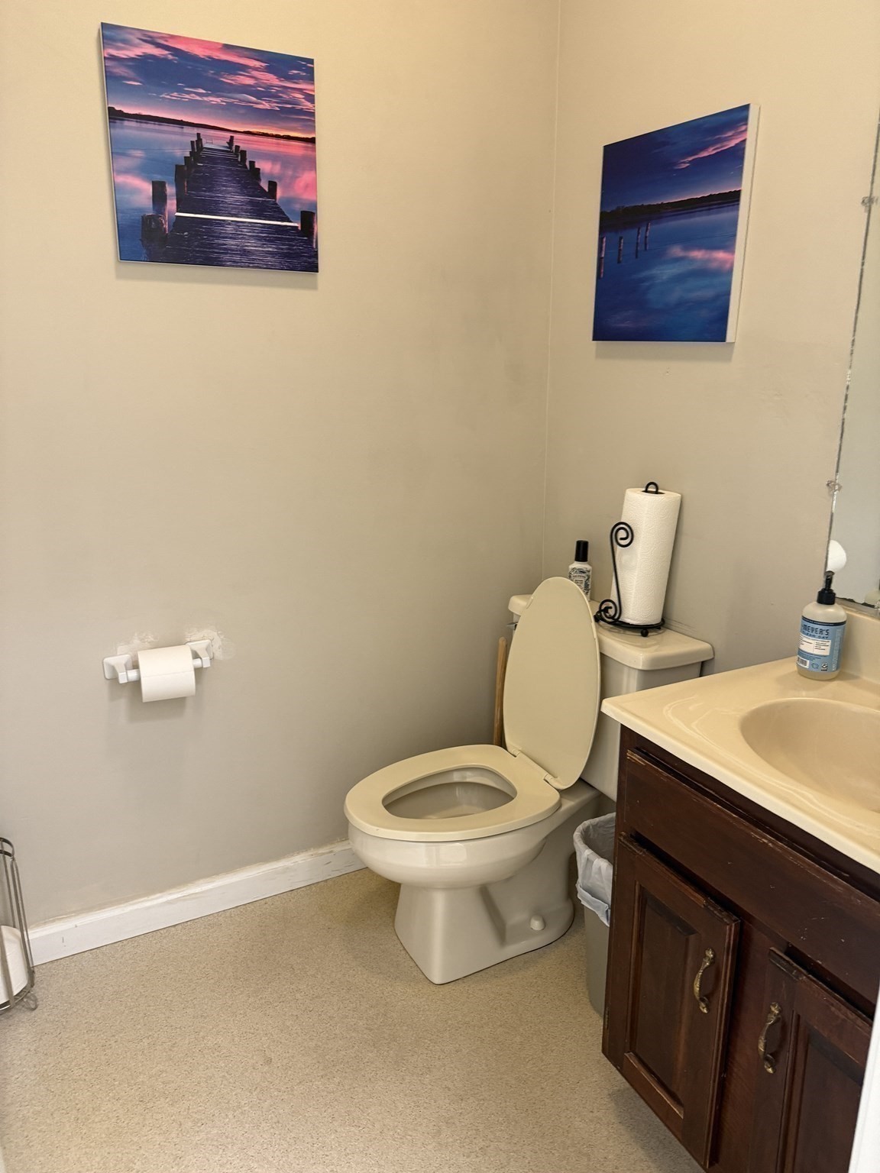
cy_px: 586
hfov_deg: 56.8
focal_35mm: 24
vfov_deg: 71.6
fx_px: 813
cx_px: 440
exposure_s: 1/60
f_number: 1.78
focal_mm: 6.76
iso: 250
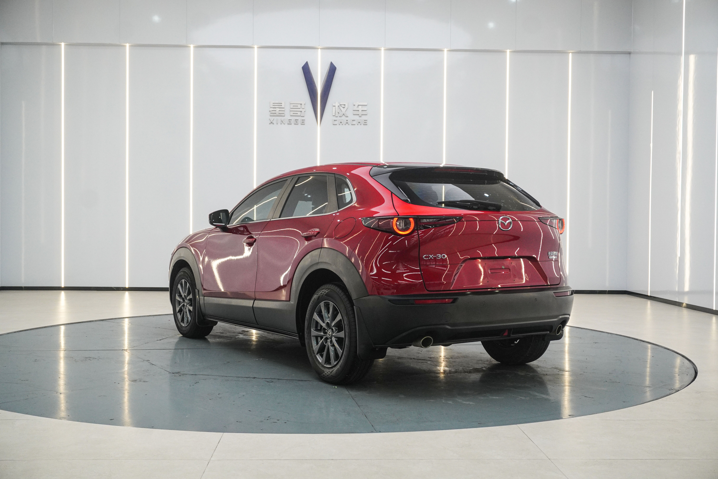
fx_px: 808
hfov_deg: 47.9
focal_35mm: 40
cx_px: 359
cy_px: 240
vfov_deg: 33.0
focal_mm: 27
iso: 1000
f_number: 6.3
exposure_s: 1/80
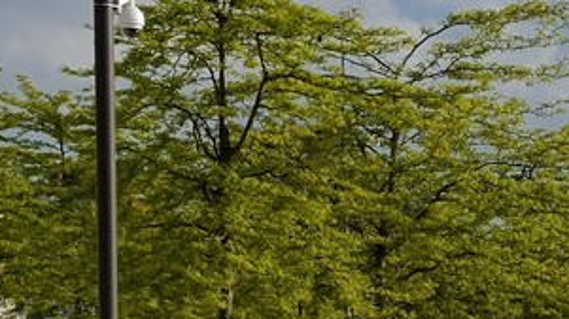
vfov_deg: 5.1
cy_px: 627
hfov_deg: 8.4
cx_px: 1378
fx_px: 3529
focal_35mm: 234
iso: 200
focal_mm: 42
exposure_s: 1/500
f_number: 9
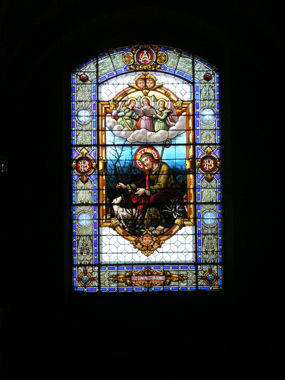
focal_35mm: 136
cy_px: 190
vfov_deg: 14.5
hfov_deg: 10.9
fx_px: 1493
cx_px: 142
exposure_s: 1/250
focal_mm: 20.9
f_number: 5.6
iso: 400
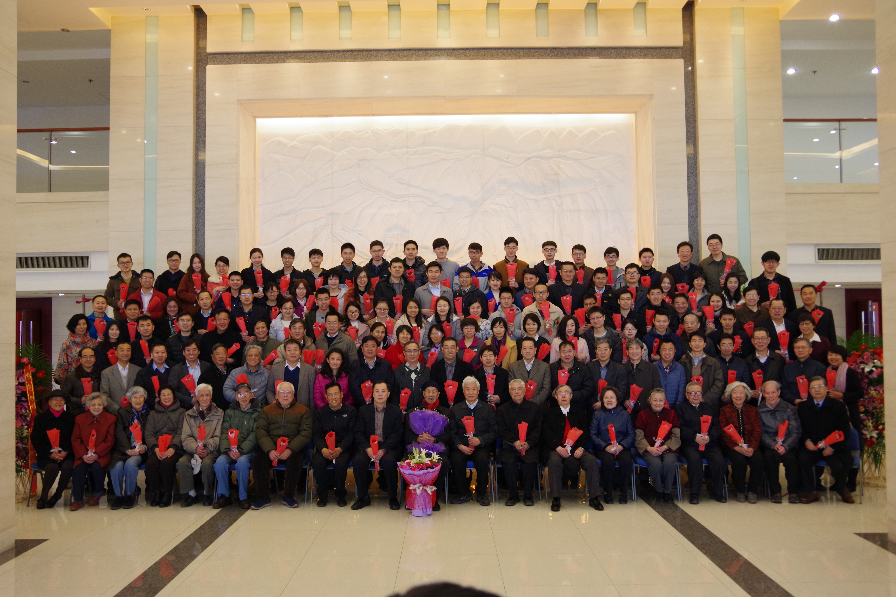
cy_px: 298
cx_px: 448
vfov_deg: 42.3
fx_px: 771
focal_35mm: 31
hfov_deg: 60.3
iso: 1600
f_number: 4.5
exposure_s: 1/50
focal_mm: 21
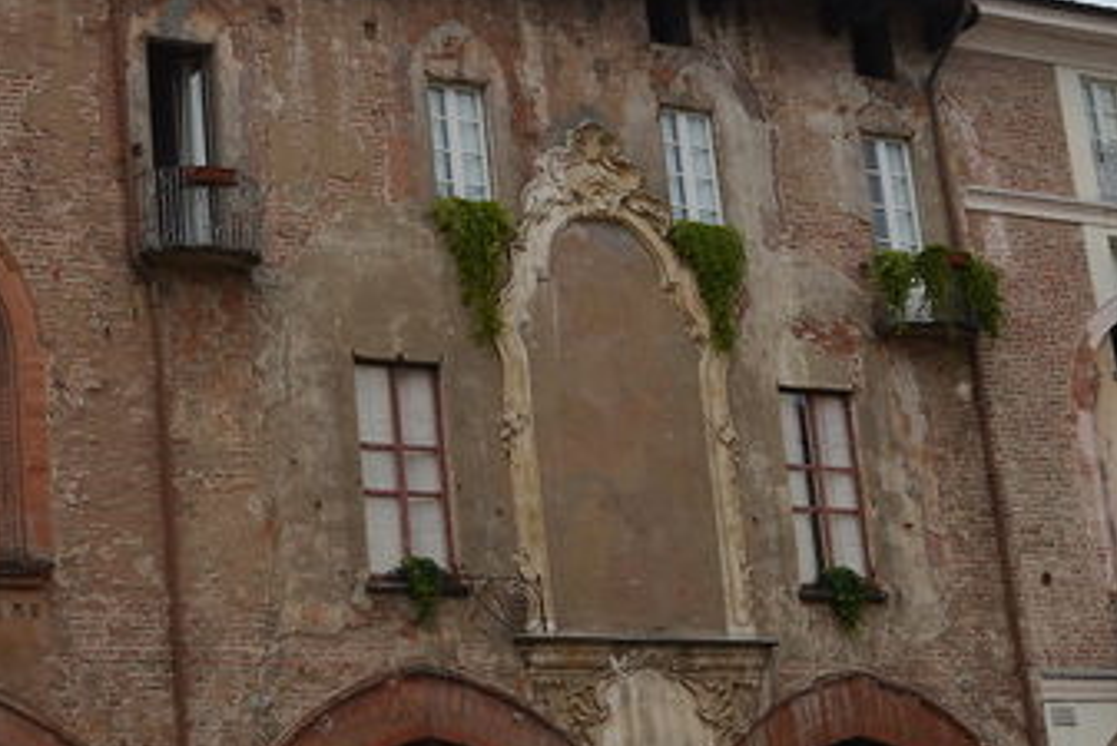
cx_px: 235
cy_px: 202
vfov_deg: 17.0
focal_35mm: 80
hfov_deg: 25.0
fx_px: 2483
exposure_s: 1/640
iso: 200
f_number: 8
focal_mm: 30
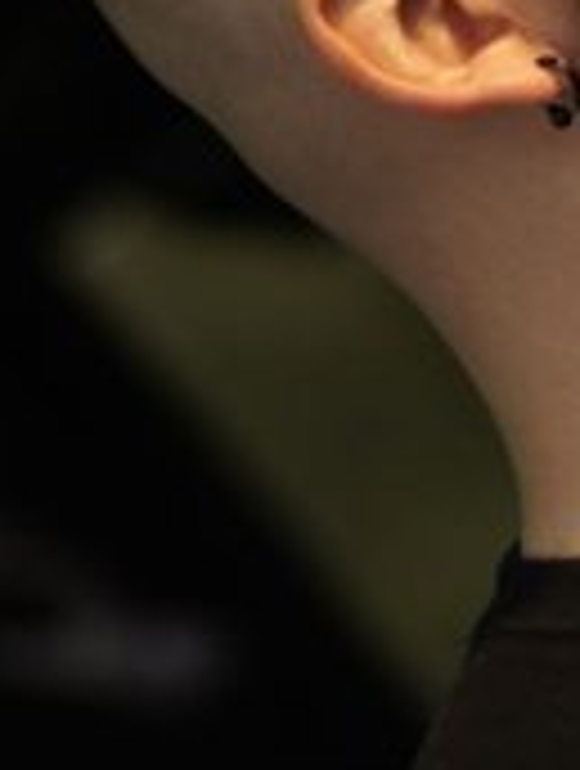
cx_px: 663
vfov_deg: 1.4
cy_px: 70
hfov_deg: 1.1
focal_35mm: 1385
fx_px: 30826
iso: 200
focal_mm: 300
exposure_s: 1/250
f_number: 5.6
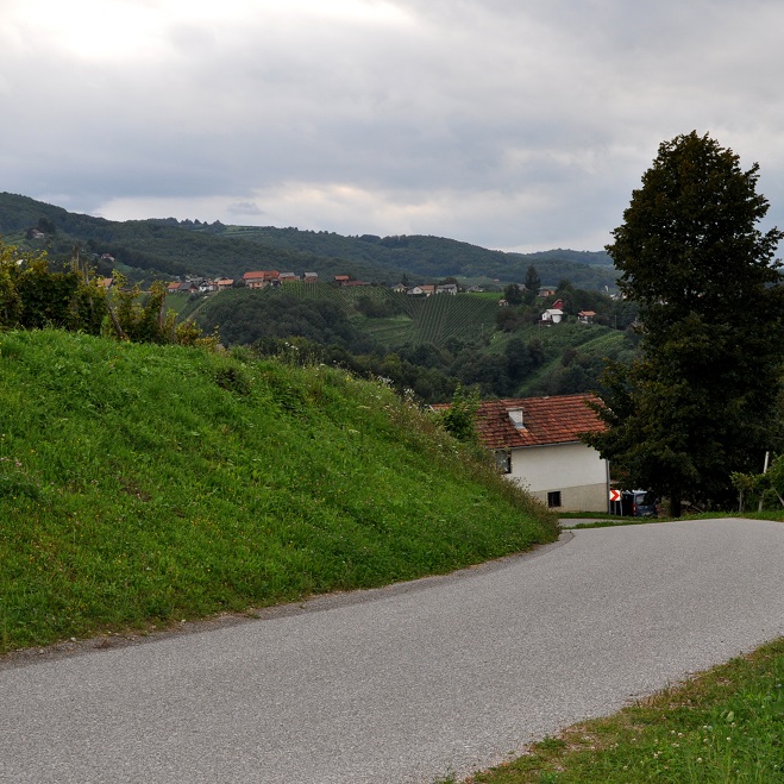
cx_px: 312
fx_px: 1384
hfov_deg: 31.5
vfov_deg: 31.6
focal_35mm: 54
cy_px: 391
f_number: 8
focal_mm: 28
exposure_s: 1/200
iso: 500
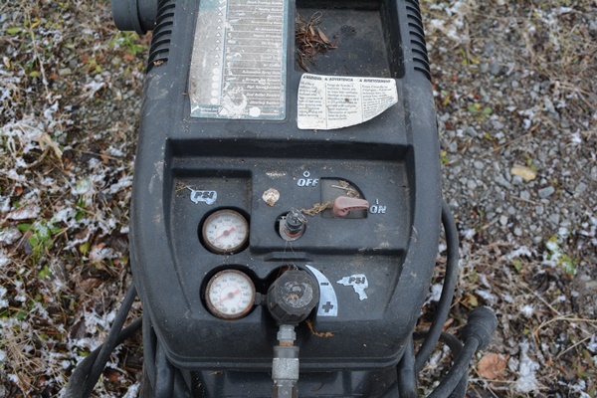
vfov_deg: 43.6
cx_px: 298
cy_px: 199
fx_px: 497
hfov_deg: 61.9
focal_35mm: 30
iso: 280
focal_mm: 20
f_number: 5.6
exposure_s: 1/125
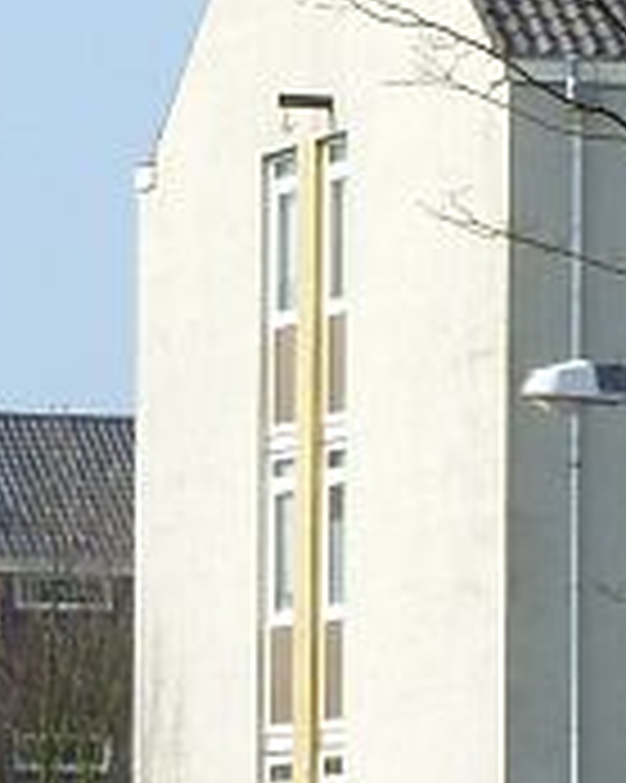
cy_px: 752
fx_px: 11033
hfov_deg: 3.2
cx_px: -1076
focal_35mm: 476
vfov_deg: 4.1
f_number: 4.2
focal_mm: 13.7
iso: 80
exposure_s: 1/320
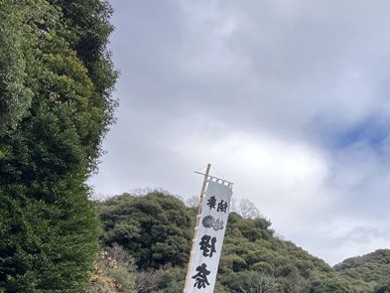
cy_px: 220
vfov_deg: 25.4
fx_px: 642
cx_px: 368
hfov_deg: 31.8
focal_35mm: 57
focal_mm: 3.99
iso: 32
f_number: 1.8
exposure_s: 1/279
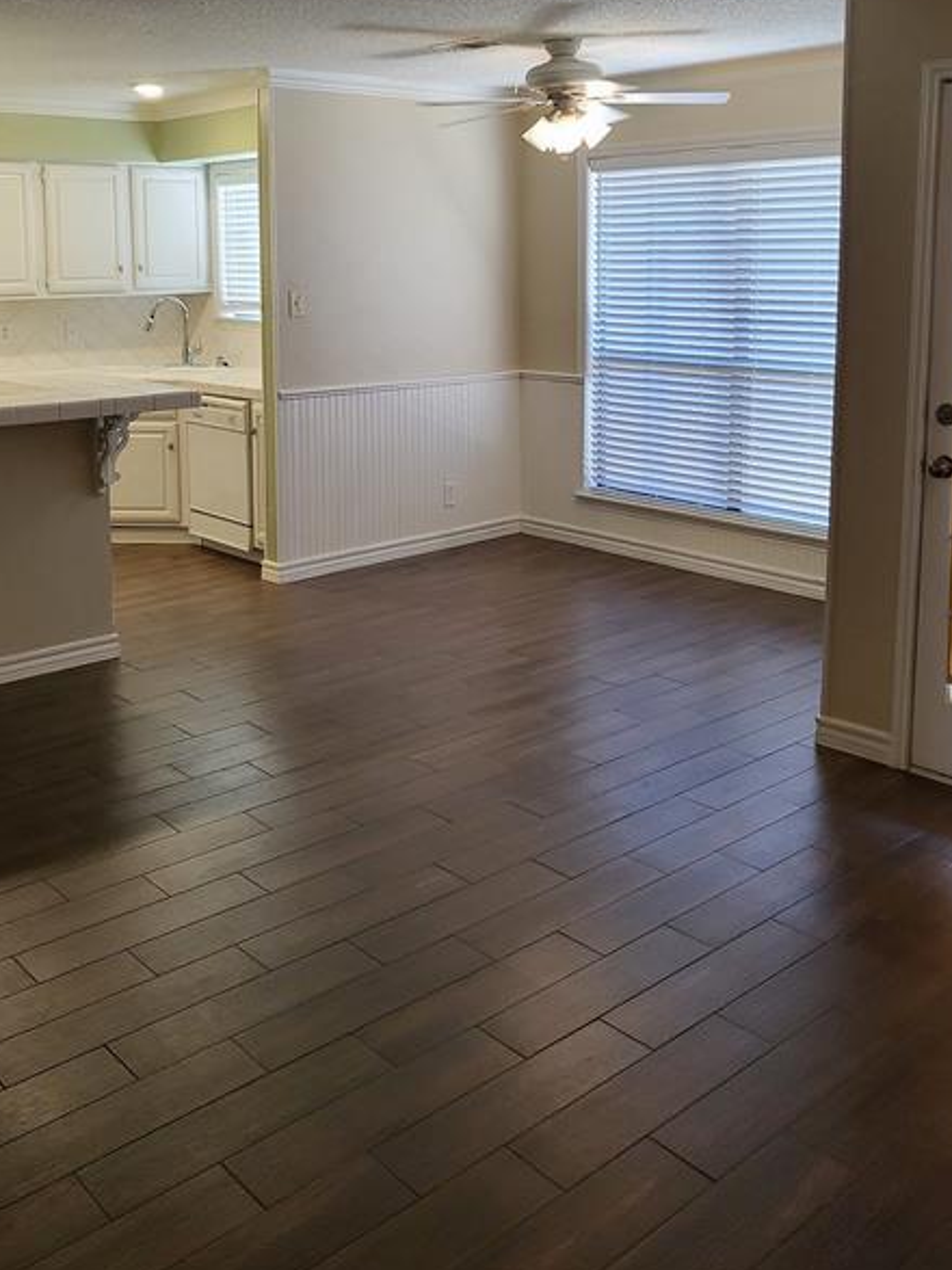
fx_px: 1247
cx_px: 415
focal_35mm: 34
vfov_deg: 53.2
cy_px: 452
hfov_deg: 41.7
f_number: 1.8
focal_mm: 4.25
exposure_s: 1/120
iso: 320
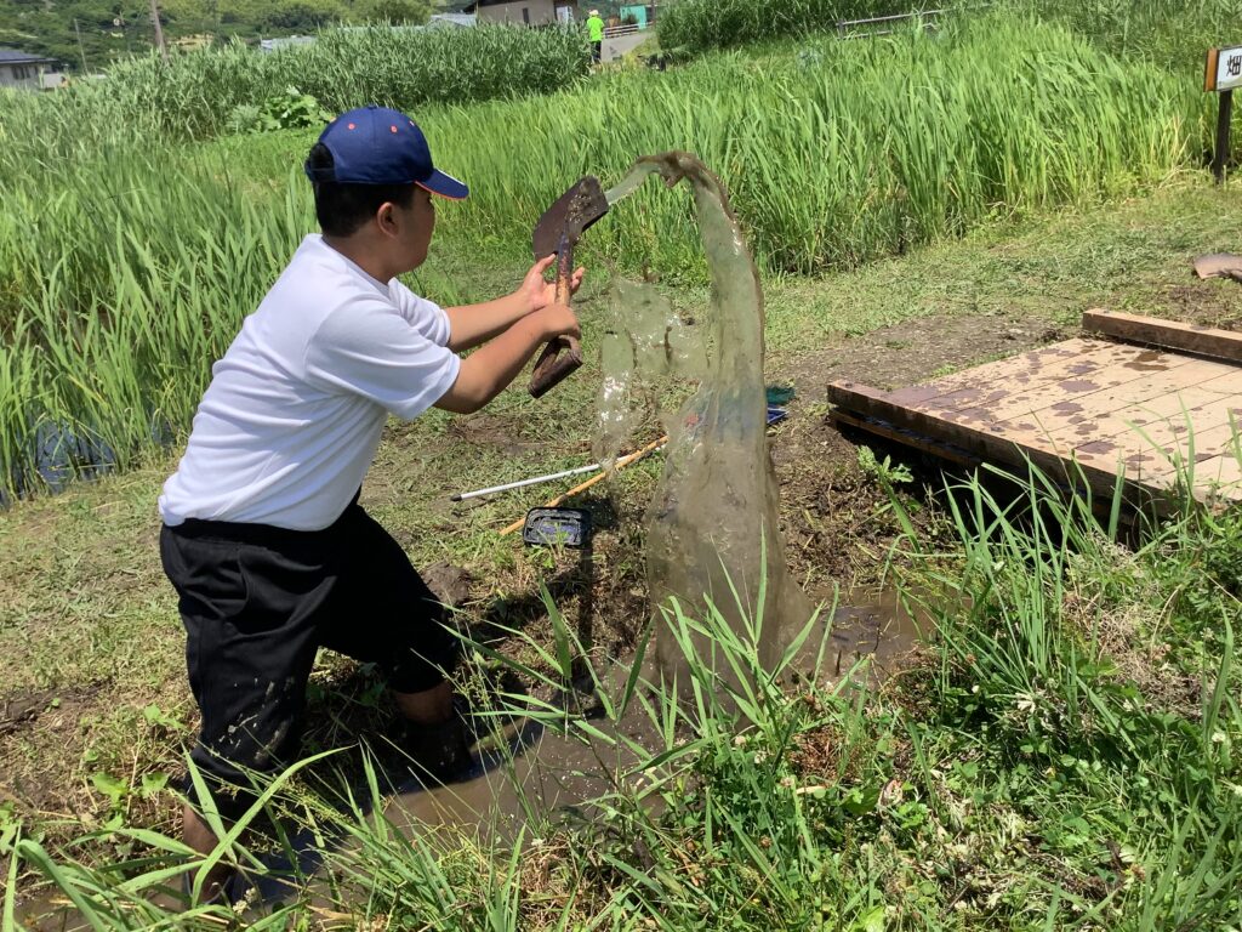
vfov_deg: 45.4
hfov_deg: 58.4
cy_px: 466
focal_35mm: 31
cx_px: 621
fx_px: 1112
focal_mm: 3.3
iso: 25
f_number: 2.4
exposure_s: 1/858
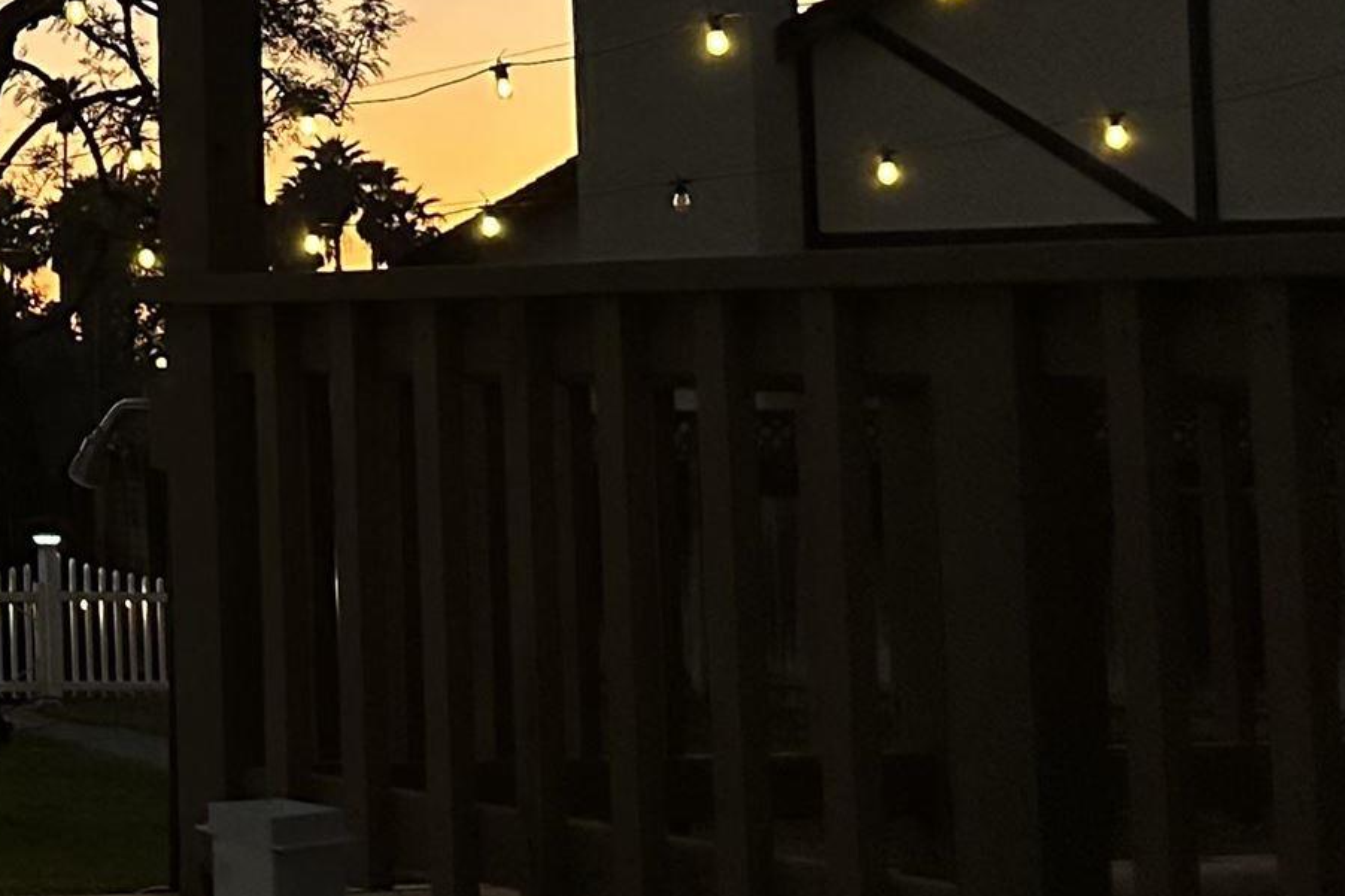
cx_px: -929
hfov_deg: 19.3
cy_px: 12
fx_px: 3175
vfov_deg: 15.8
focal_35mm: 85
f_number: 1.78
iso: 800
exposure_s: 1/40
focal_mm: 6.86
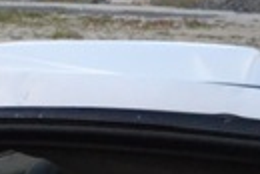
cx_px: -398
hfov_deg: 7.8
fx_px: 1735
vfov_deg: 5.5
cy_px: 473
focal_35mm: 240
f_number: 4.2
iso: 3200
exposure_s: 1/400
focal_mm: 26
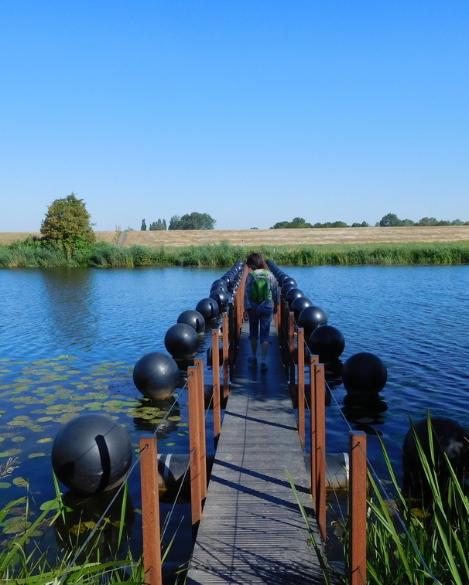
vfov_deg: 54.2
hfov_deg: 44.6
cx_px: 234
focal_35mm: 33
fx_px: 572
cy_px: 290
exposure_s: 1/1500
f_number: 3.4
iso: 125
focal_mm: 4.5
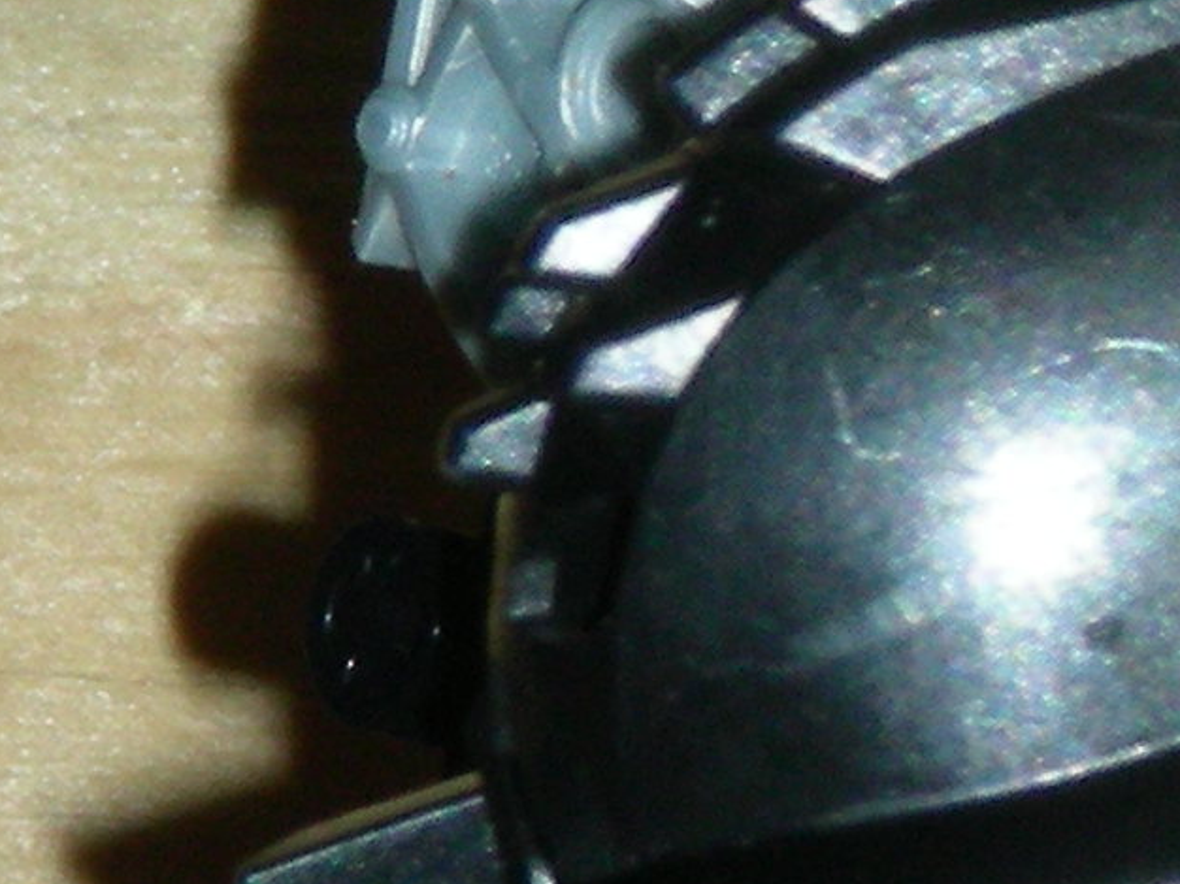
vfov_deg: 1.9
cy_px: 680
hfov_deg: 2.6
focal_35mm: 774
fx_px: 26374
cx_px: 1105
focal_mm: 28.7
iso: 109
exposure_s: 1/204
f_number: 6.8
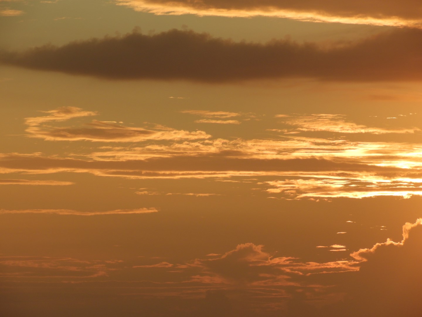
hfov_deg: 6.0
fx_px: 4023
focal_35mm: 330
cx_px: 211
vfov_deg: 4.5
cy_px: 158
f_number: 5.5
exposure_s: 1/400
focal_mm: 59.1
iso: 100
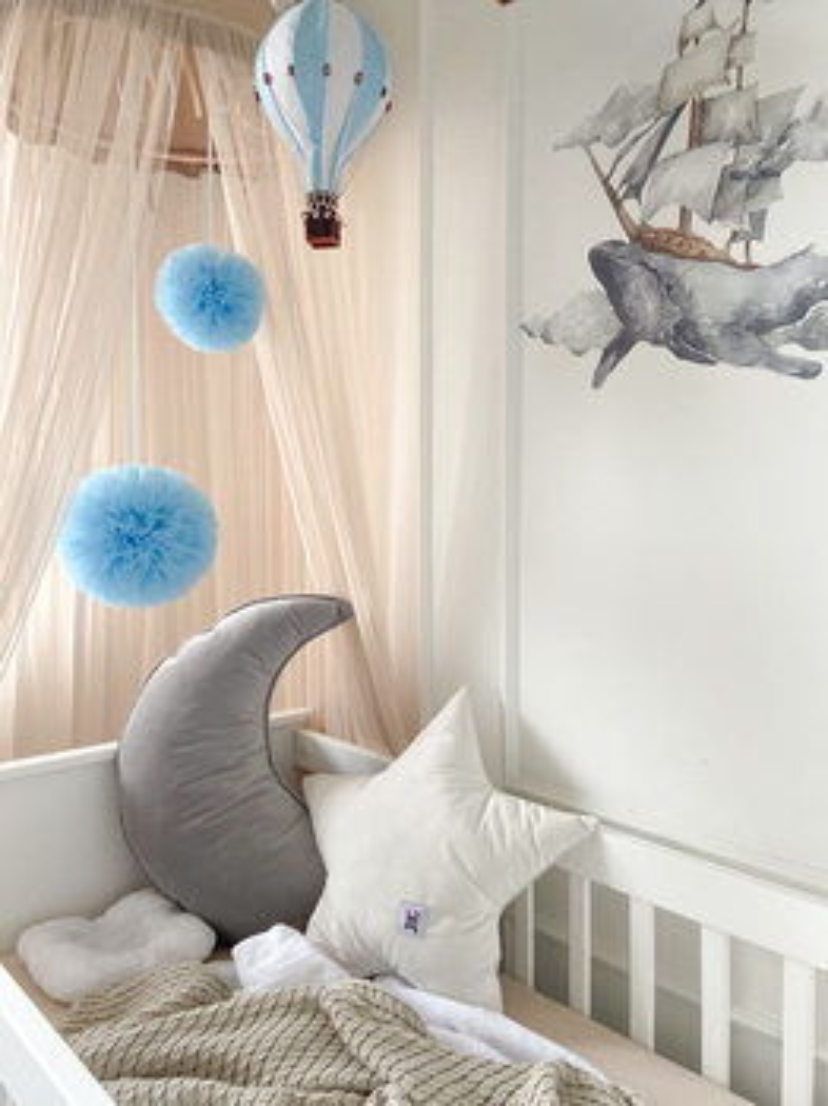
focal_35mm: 26
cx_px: 414
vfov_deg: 67.3
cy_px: 553
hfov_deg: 53.0
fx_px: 830
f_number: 1.8
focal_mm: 4.25
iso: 320
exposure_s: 1/60
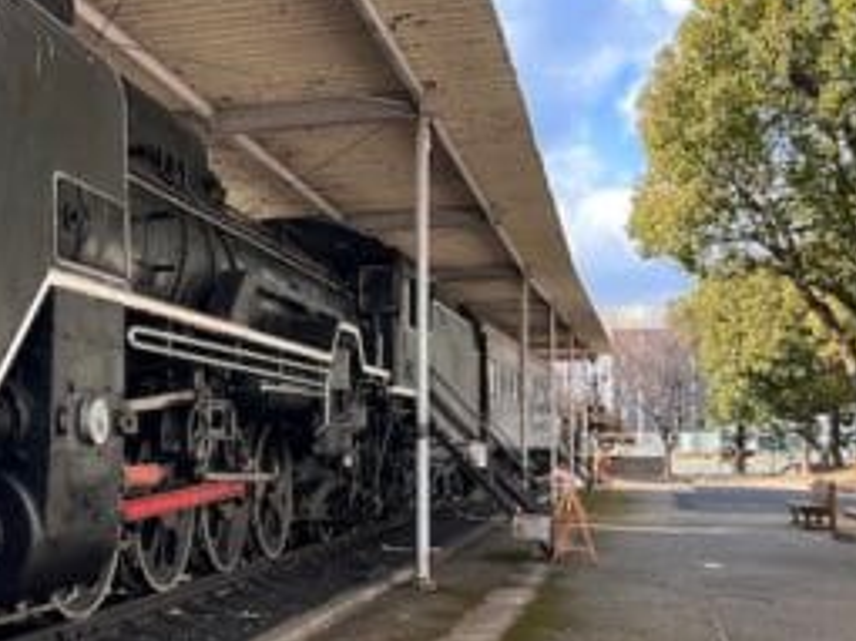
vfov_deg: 28.5
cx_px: 121
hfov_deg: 35.7
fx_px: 1261
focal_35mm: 51
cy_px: 371
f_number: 1.5
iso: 50
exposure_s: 1/380
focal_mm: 5.7
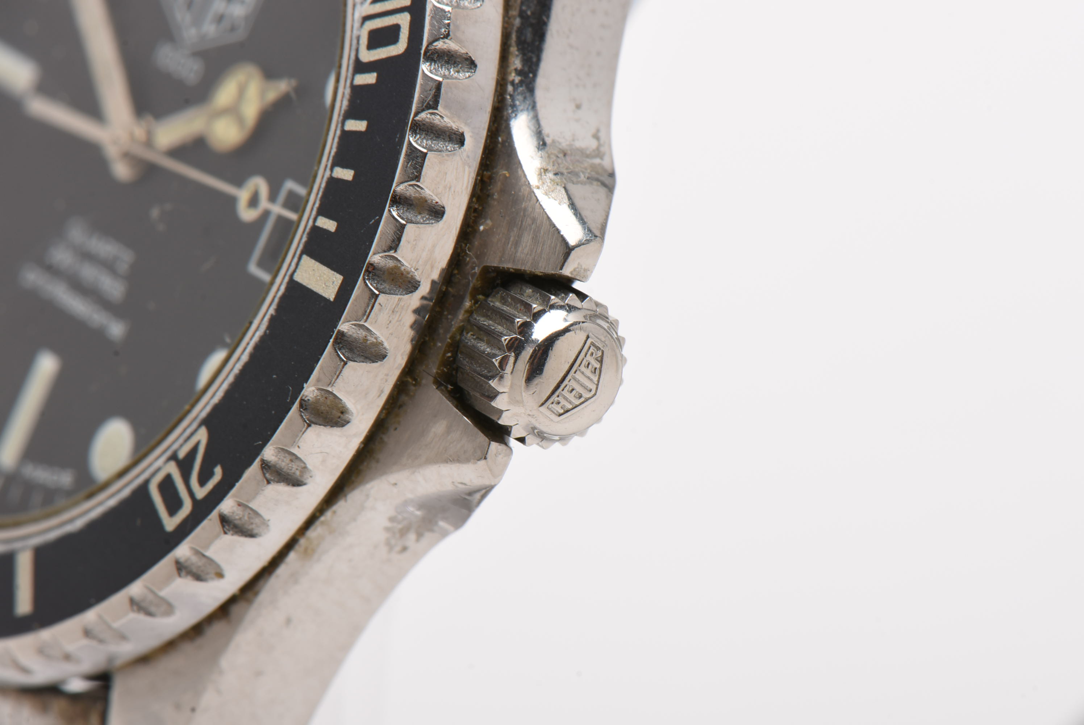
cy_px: 362
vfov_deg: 10.8
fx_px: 3842
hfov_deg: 16.1
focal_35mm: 128
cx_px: 542
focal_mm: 85
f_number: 20
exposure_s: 1/125
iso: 100
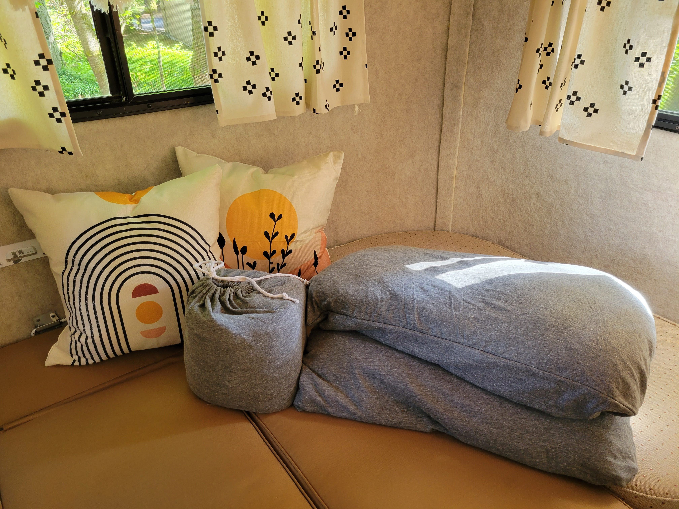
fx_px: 510
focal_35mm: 26
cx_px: 340
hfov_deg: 67.3
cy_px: 254
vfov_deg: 53.1
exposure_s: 1/40
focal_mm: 5.4
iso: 200
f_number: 1.8
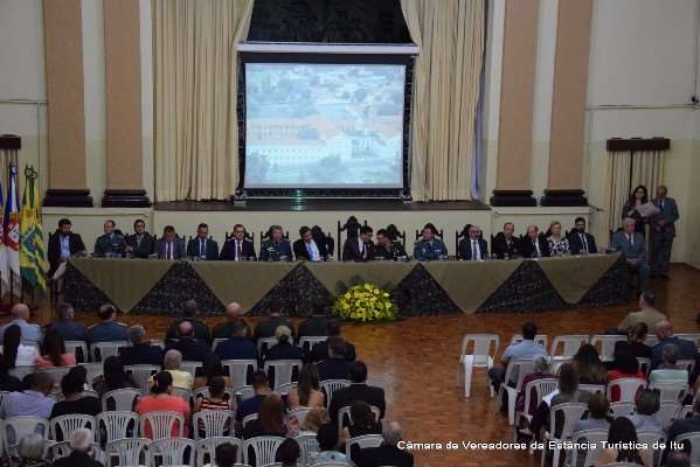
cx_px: 350
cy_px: 234
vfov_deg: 21.6
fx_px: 1226
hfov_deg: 31.9
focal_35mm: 63
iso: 3600
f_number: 4.8
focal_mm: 42
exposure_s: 1/60
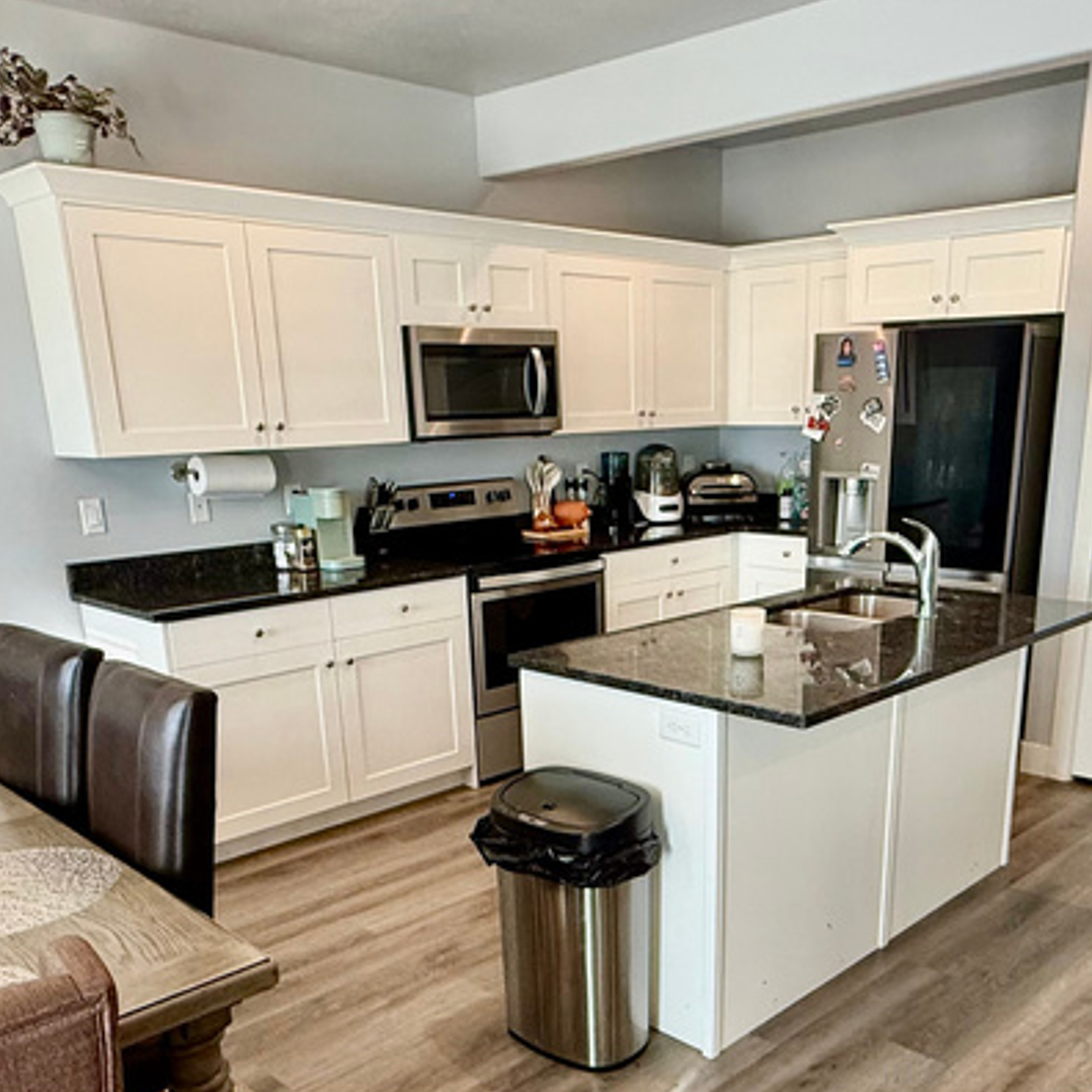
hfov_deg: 50.9
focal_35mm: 32
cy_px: 753
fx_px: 1142
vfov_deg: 49.9
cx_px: 626
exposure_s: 1/120
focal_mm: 2.22
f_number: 2.2
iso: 200
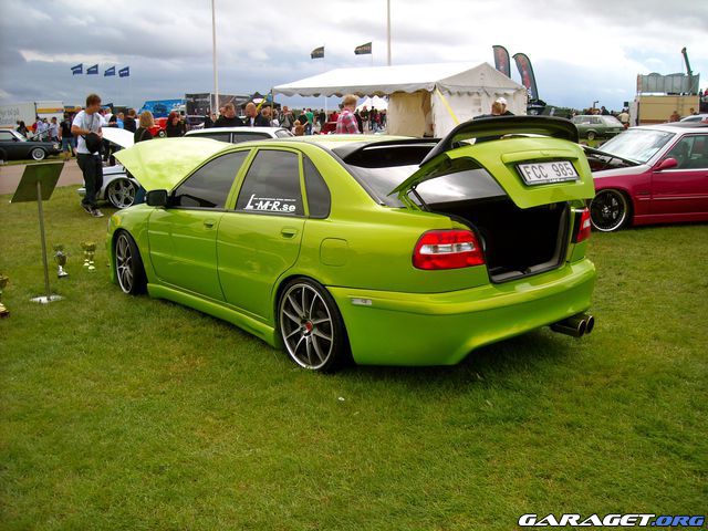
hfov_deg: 52.6
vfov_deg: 40.7
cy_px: 266
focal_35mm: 35
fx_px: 716
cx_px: 354
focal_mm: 5.7
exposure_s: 1/192
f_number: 5.6
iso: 64
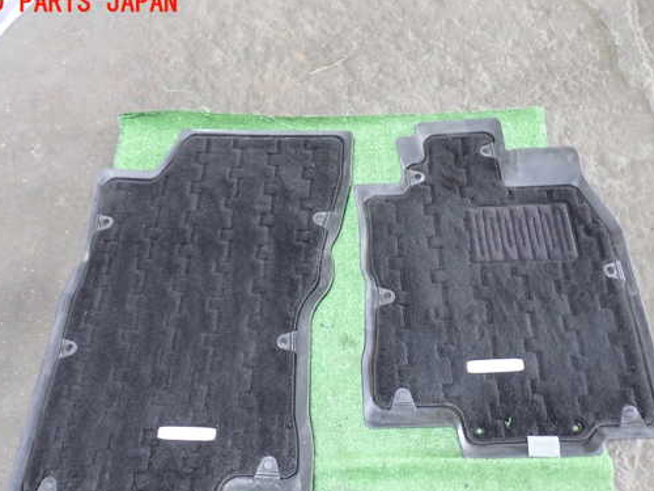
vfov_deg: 39.6
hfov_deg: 51.4
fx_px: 680
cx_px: 332
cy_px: 282
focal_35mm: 36
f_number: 2.3
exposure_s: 1/30
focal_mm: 5.4
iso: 500
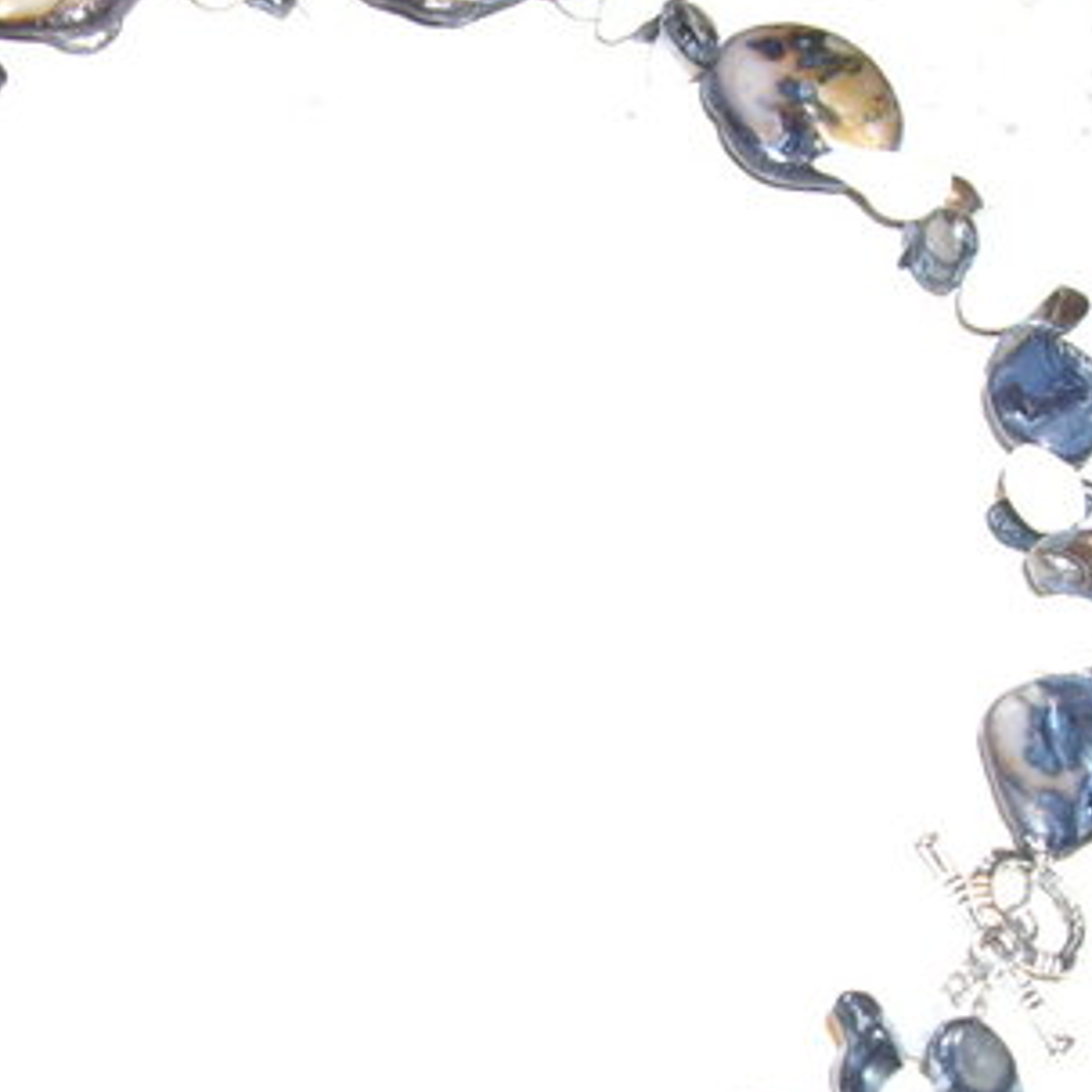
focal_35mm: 71
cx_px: 112
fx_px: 2534
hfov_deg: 23.7
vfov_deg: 24.2
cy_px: 757
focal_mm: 6.2
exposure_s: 1/80
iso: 200
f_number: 2.7
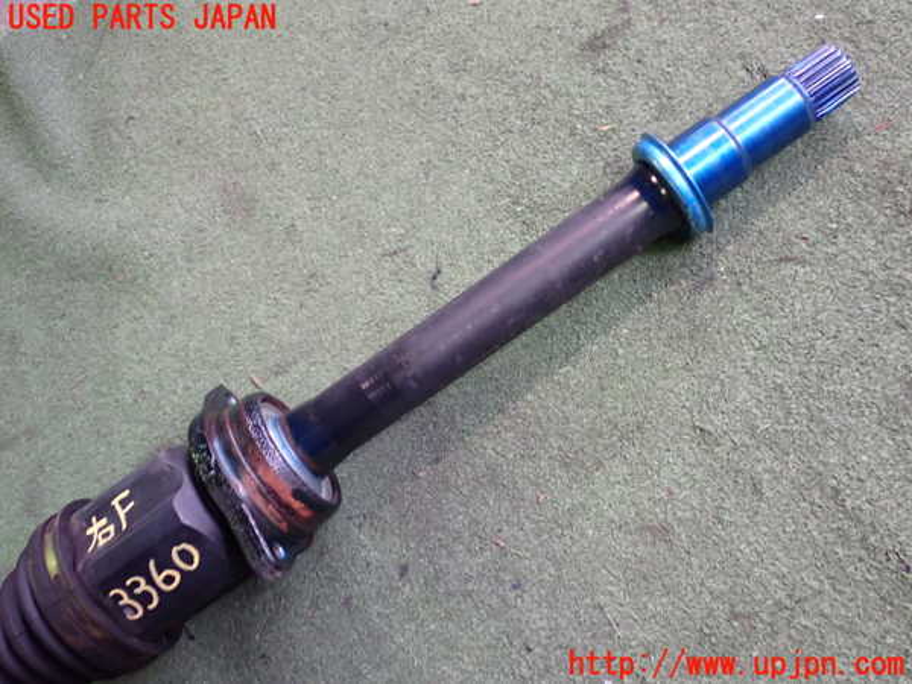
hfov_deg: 51.4
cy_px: 342
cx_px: 456
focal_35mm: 36
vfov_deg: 39.7
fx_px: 948
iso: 320
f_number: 2.5
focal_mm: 6.37
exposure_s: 1/40
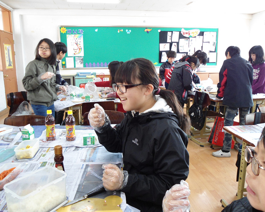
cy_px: 109
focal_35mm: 29
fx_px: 227
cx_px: 132
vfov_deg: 50.0
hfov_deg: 60.4
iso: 200
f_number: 2.8
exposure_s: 1/30
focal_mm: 4.7
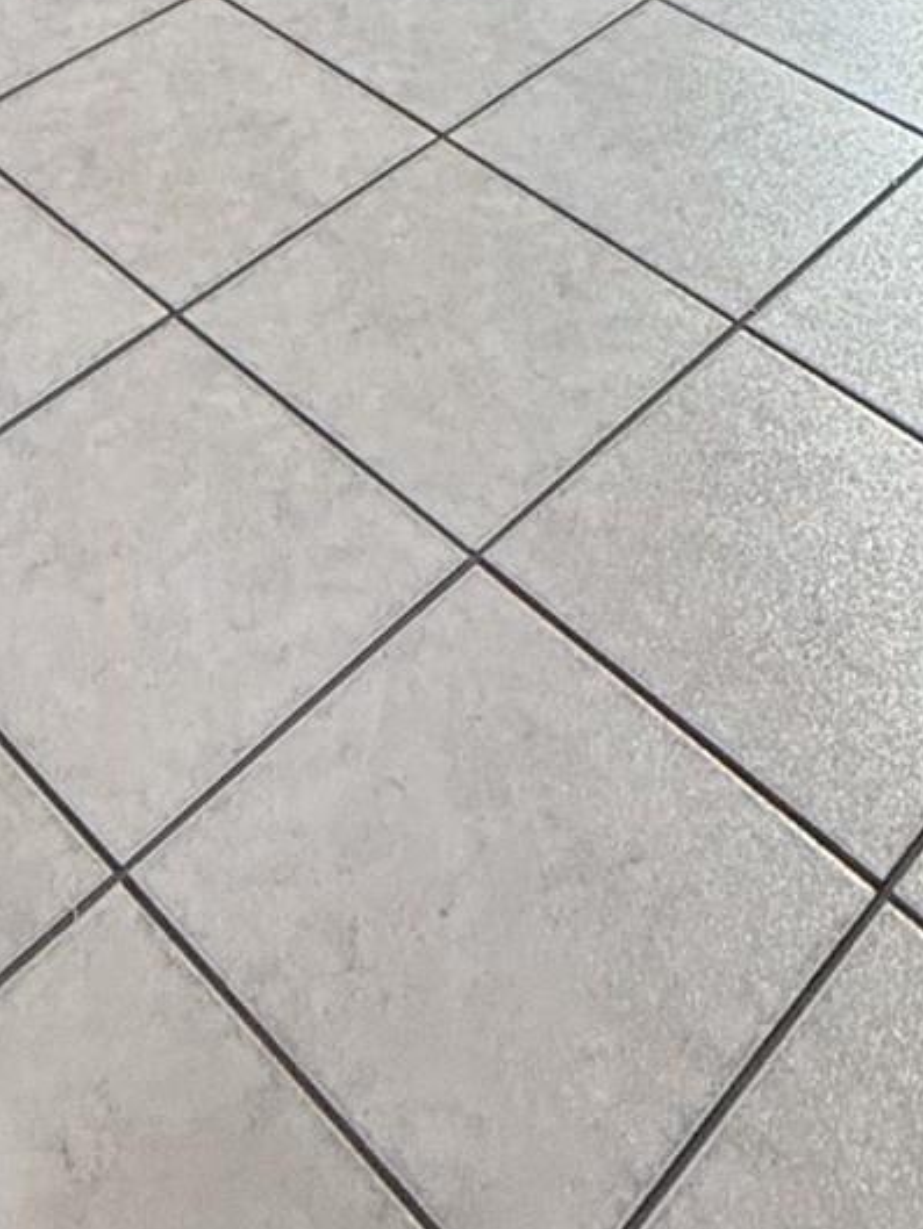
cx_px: 295
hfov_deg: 23.9
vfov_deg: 17.9
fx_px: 2168
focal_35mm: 61
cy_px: -1373
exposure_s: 1/120
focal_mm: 2.22
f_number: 2.2
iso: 320
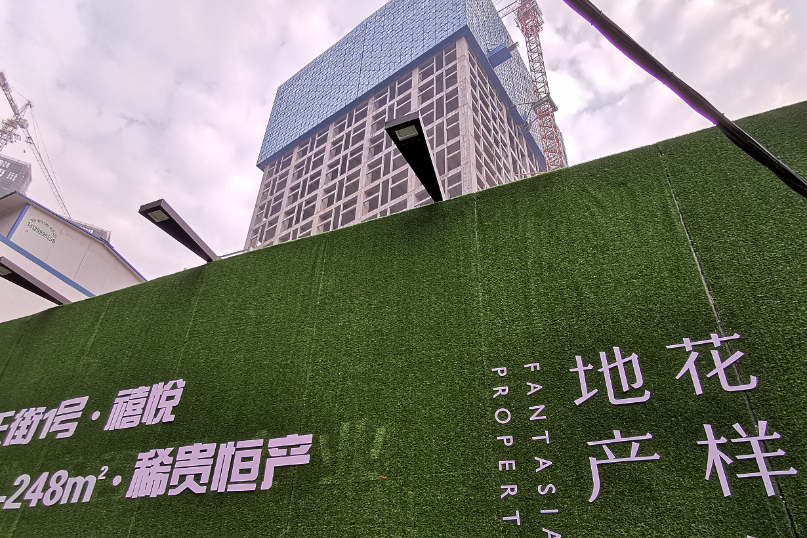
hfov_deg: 76.1
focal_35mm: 23
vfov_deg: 54.6
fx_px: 516
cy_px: 330
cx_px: 394
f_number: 2.2
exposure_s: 1/100
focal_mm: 3.95
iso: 100
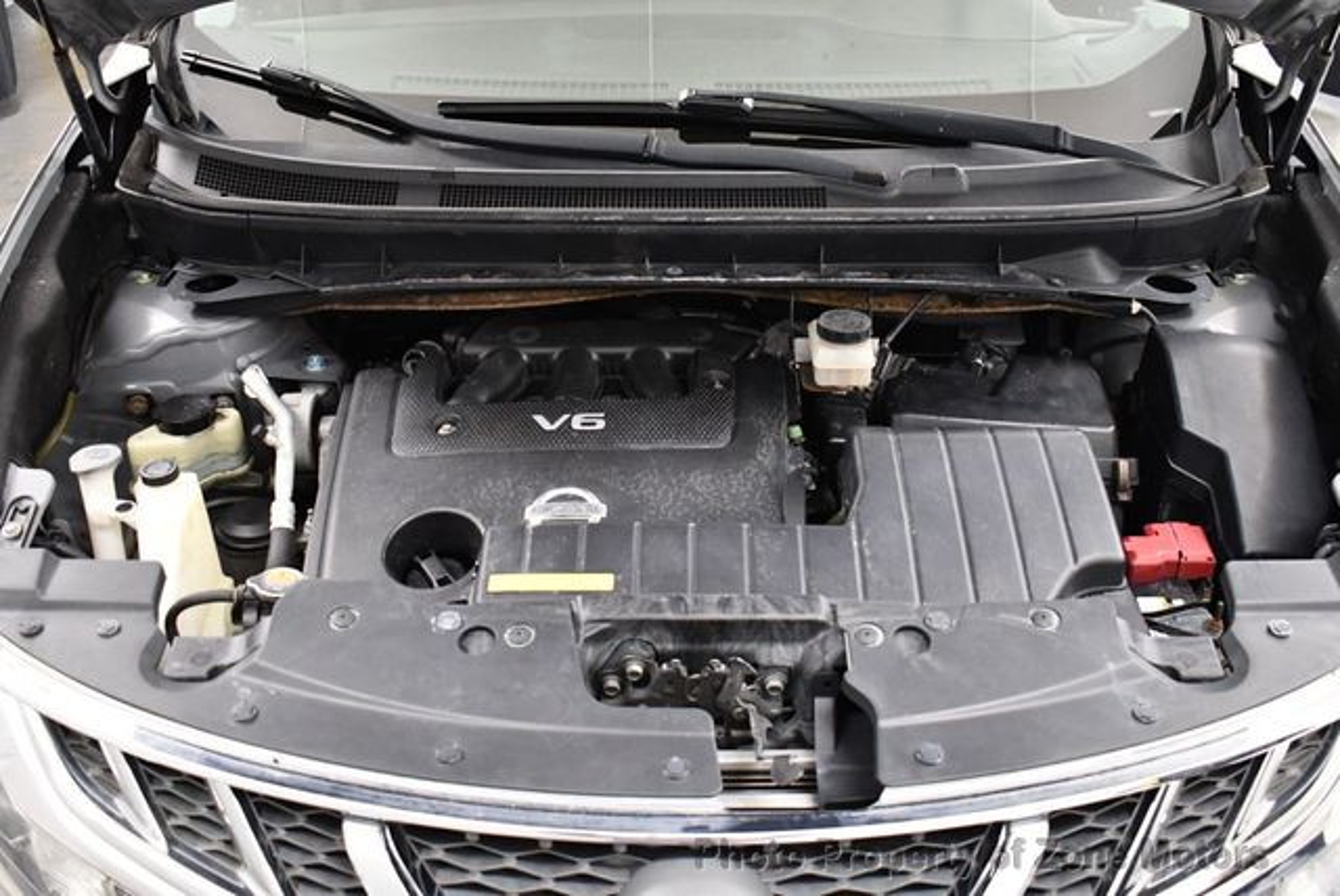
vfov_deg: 36.9
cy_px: 448
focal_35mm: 36
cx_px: 670
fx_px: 1341
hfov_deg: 53.1
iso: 3200
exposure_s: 1/125
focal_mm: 18
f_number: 3.5
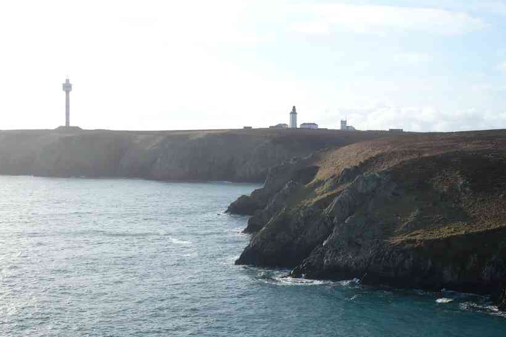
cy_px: 197
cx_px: 254
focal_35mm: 47
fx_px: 661
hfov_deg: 41.9
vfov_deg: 28.6
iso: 100
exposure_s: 1/1000
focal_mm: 5.8
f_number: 2.8
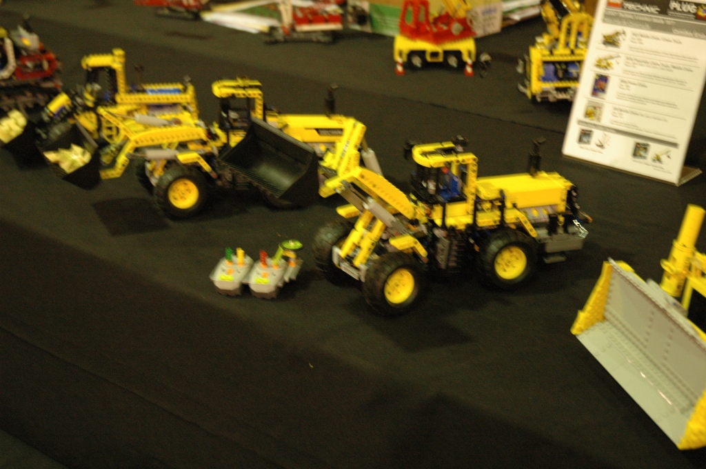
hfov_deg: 33.4
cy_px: 234
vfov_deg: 22.6
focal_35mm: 60
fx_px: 1175
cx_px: 353
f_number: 4.5
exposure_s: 1/8
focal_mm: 40
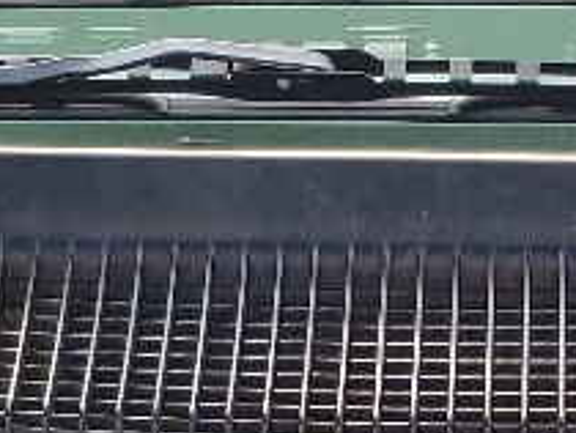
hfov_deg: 10.0
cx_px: 431
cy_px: 584
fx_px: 3298
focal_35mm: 198
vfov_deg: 7.4
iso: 50
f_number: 1.5
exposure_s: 1/370
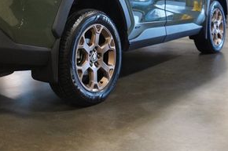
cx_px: 47
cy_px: -10
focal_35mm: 53
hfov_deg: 36.3
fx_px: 335
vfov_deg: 24.0
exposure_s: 1/160
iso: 5000
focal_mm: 16
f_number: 3.5
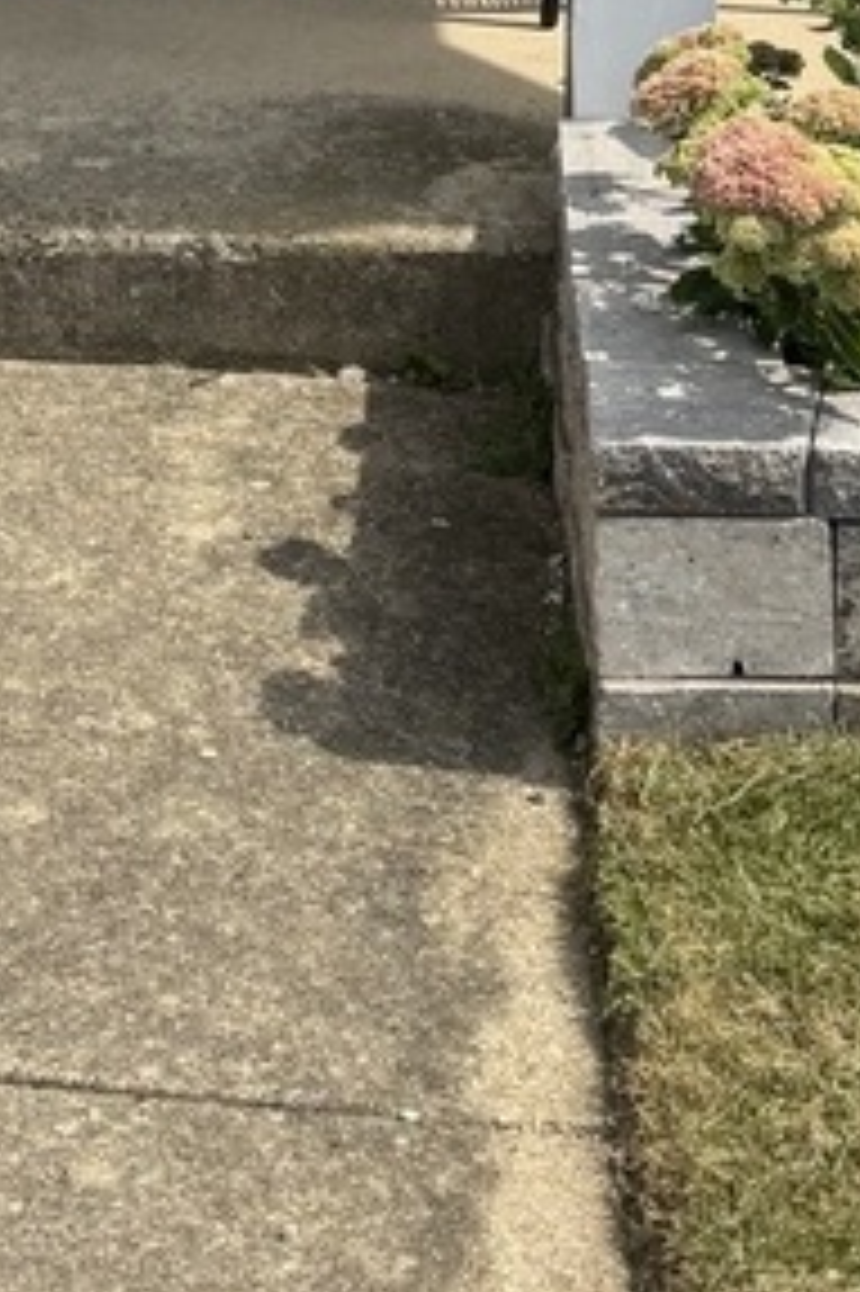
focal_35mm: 94
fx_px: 3372
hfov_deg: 14.4
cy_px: -729
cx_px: 122
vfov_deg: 18.7
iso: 80
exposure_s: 1/3096
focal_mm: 6.76
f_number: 1.78
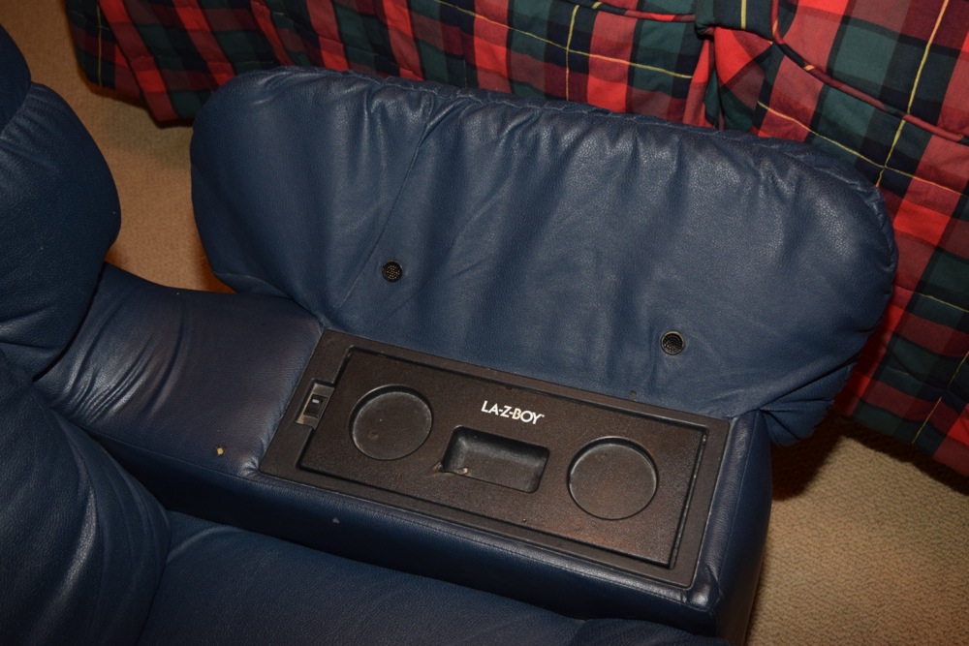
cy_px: 323
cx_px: 484
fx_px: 1090
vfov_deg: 33.0
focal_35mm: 40
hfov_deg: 47.9
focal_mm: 27
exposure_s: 1/60
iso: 900
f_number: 4
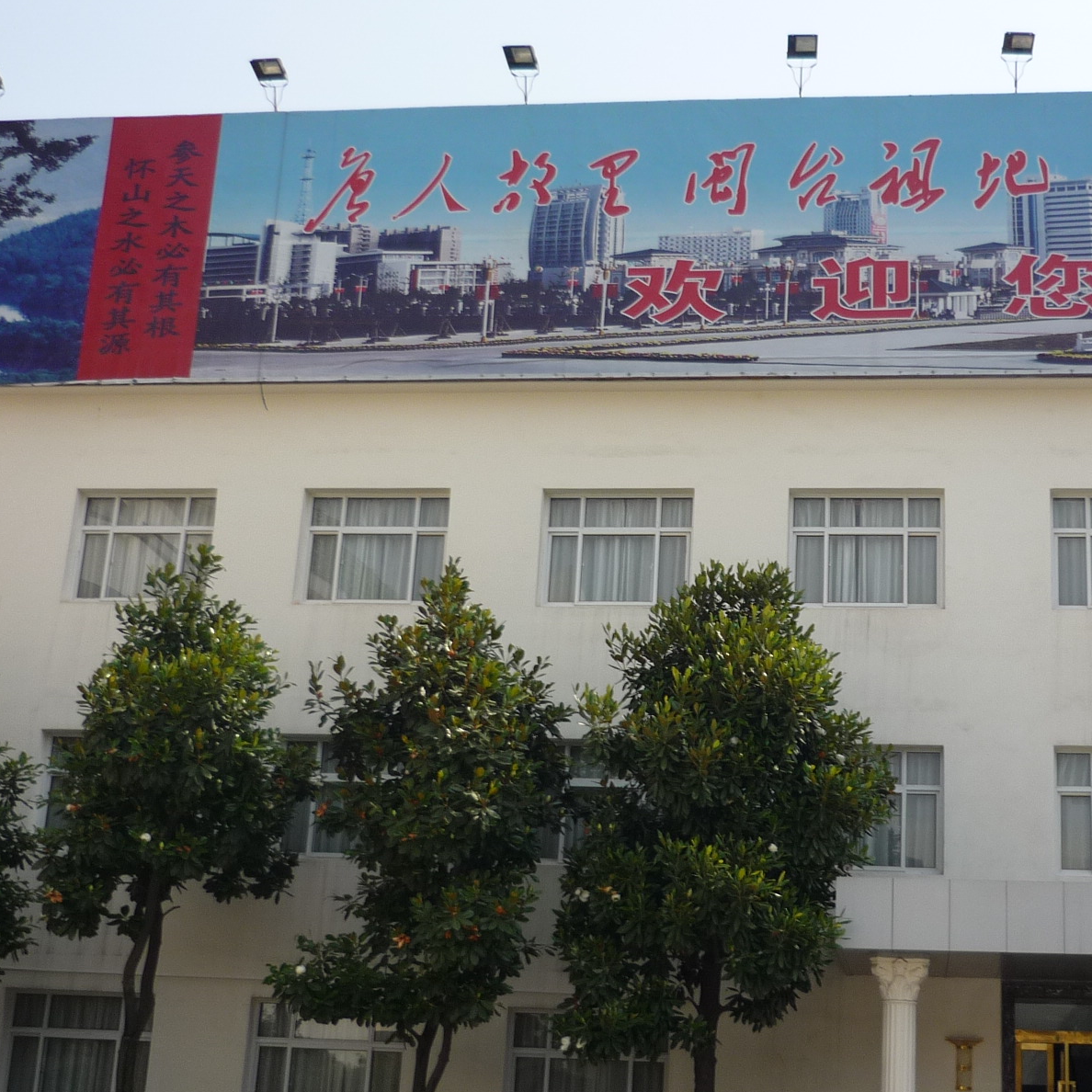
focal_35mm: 50
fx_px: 1785
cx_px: 724
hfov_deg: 33.7
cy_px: 547
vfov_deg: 34.0
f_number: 8
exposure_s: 1/160
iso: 100
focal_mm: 5.5
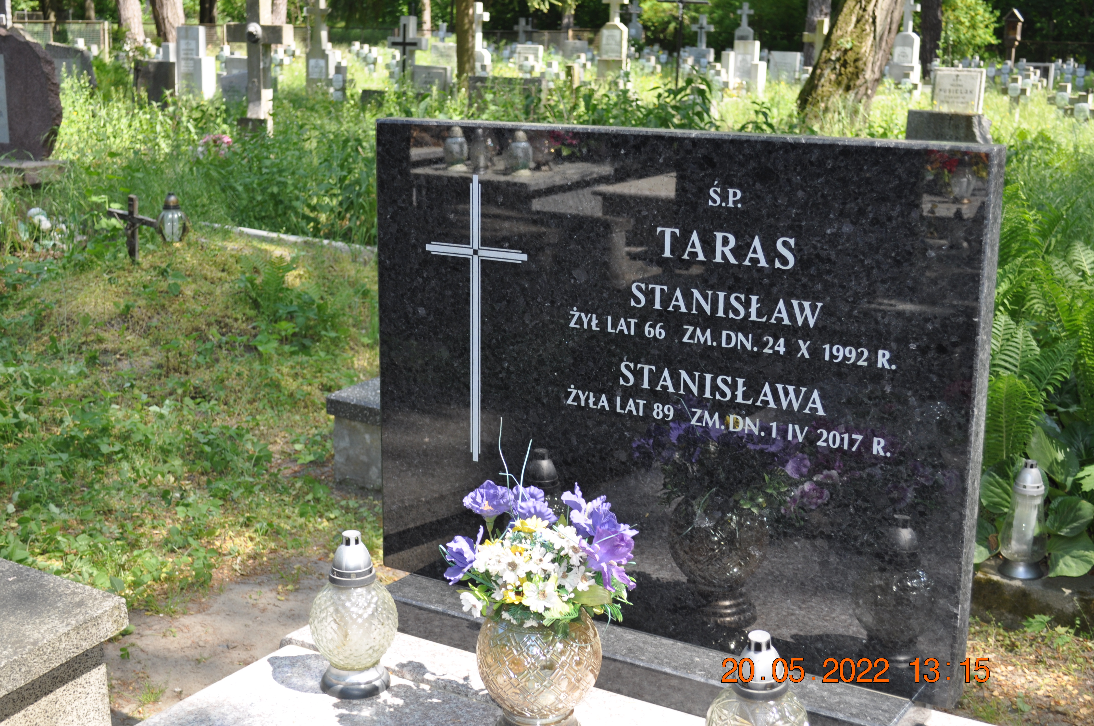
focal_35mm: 45
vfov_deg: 29.8
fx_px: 1366
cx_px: 547
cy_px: 363
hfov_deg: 43.7
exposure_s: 1/200
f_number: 5
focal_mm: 30
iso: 200
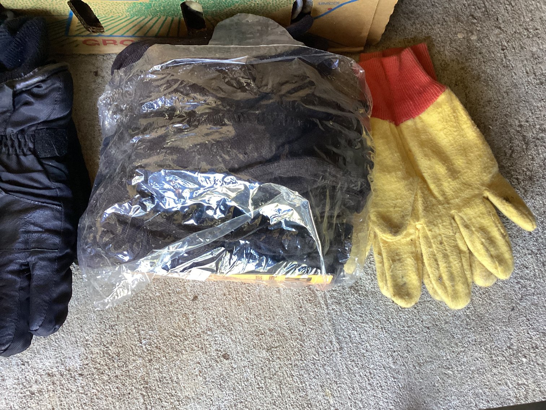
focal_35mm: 31
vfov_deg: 45.4
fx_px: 489
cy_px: 205
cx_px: 273
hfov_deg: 58.3
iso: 160
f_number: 2.4
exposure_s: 1/60
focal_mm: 3.3
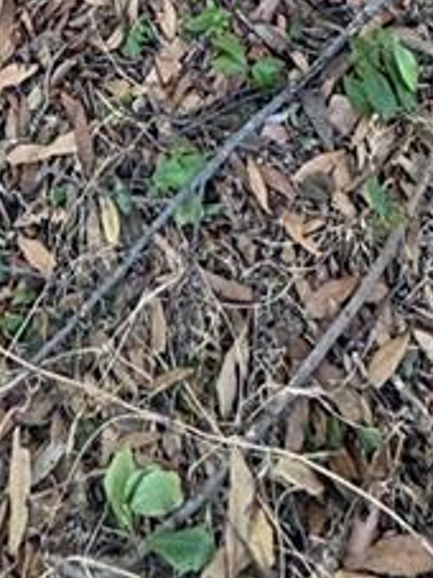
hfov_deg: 19.5
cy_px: -945
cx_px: 43
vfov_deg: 13.5
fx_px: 1235
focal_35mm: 74
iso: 40
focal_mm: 2.22
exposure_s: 1/163
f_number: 2.2
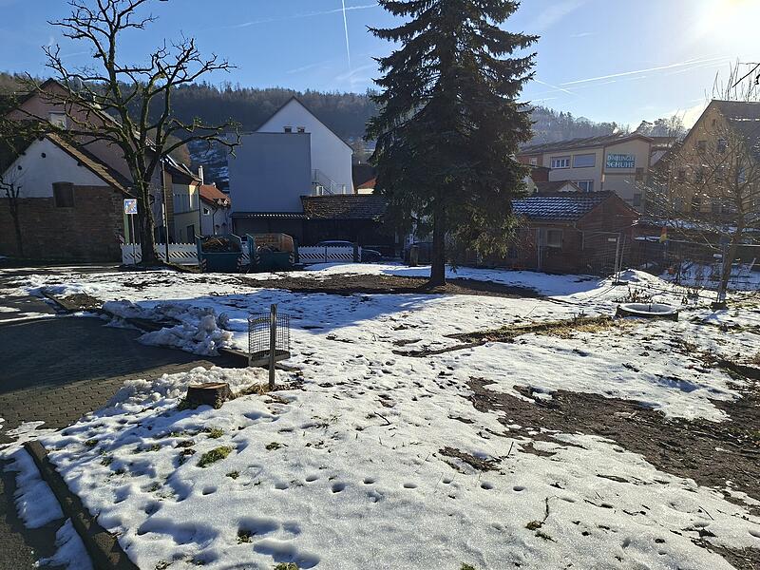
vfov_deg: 58.9
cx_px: 380
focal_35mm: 23
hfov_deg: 73.9
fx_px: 505
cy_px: 285
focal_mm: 5.54
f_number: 1.8
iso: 50
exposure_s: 1/3953
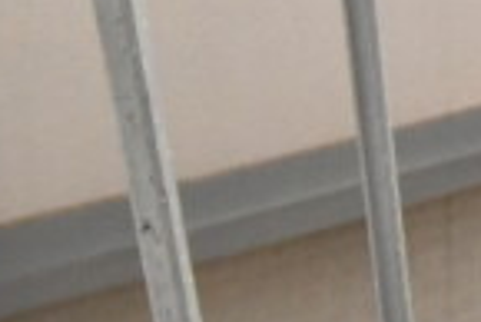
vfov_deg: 15.4
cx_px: 813
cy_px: -363
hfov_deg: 22.0
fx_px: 883
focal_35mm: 66
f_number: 13
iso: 6400
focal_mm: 10
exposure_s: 1/500
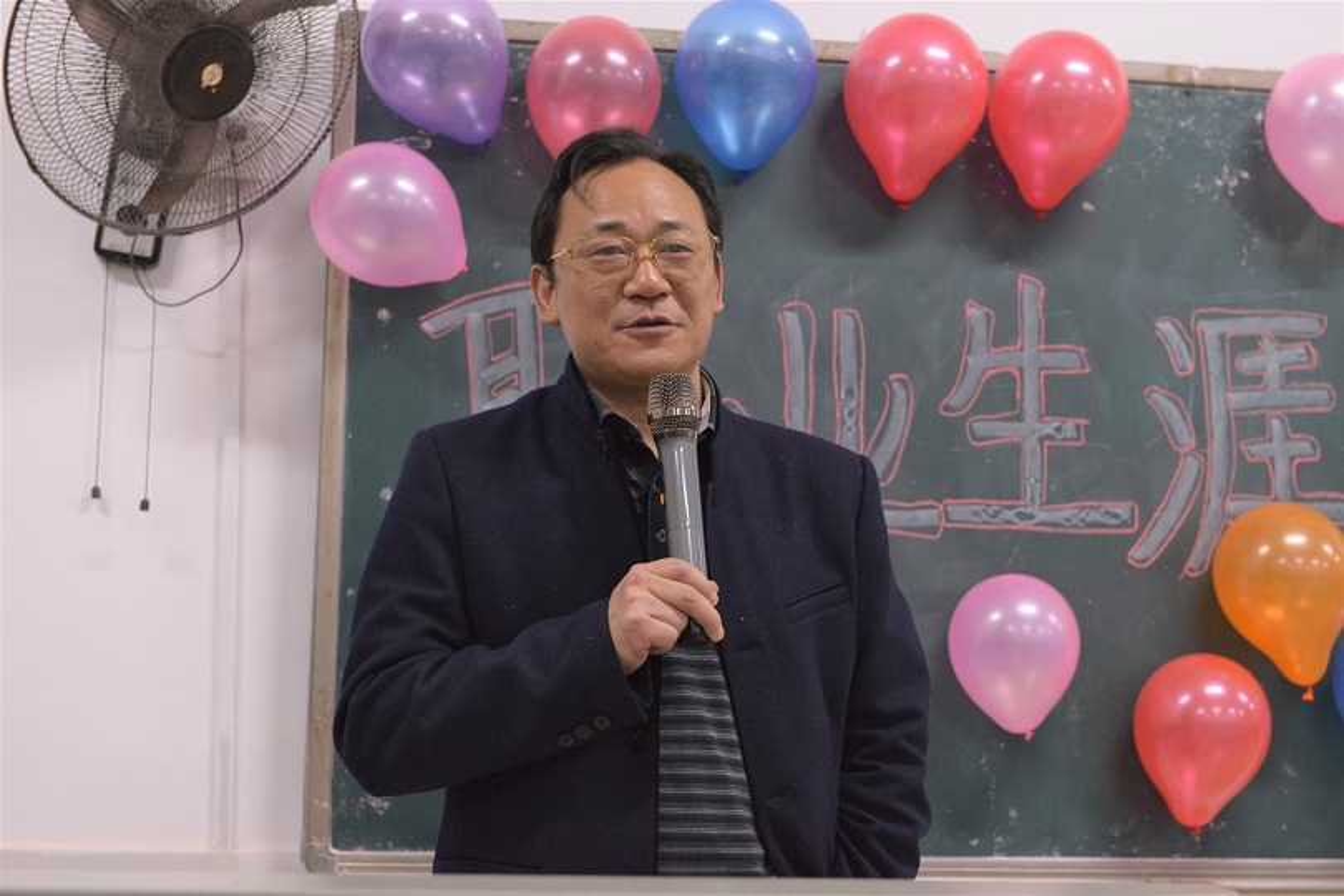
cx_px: 672
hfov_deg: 33.4
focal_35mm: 60
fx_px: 2240
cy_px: 448
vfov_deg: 22.6
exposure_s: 1/80
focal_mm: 60
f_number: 4.5
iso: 4000
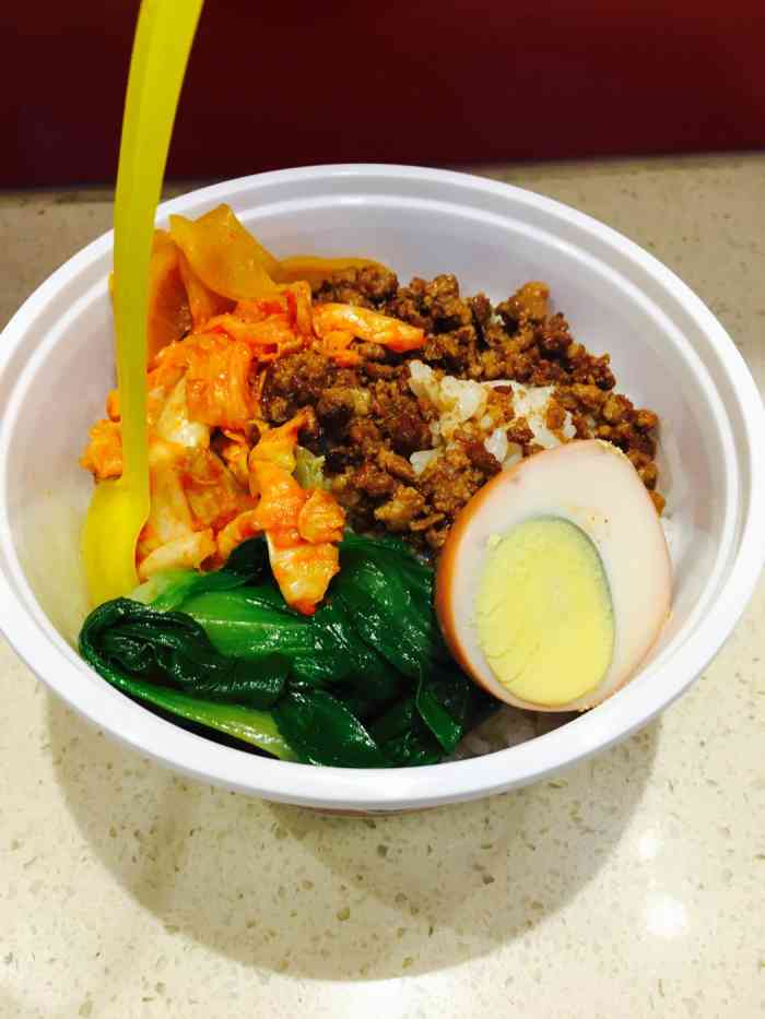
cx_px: 382
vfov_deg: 61.7
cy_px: 510
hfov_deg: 48.2
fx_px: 854
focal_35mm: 29
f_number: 2.2
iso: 25
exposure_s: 1/33
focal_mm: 4.15
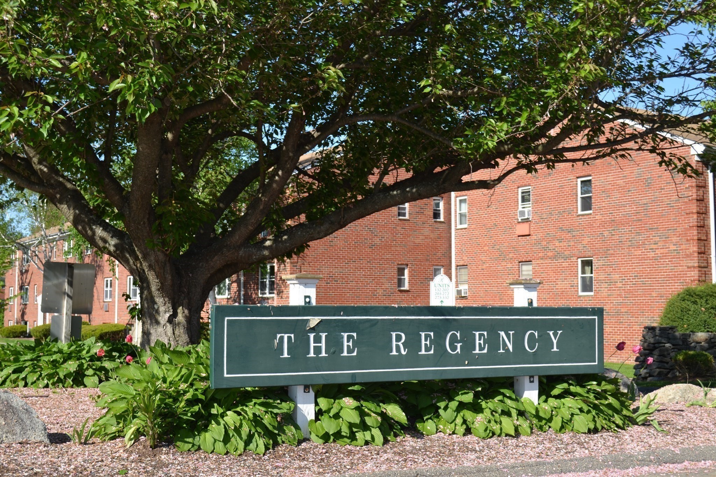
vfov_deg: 28.1
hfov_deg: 41.1
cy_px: 238
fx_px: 955
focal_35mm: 48
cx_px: 358
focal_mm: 32
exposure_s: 1/200
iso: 100
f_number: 7.1
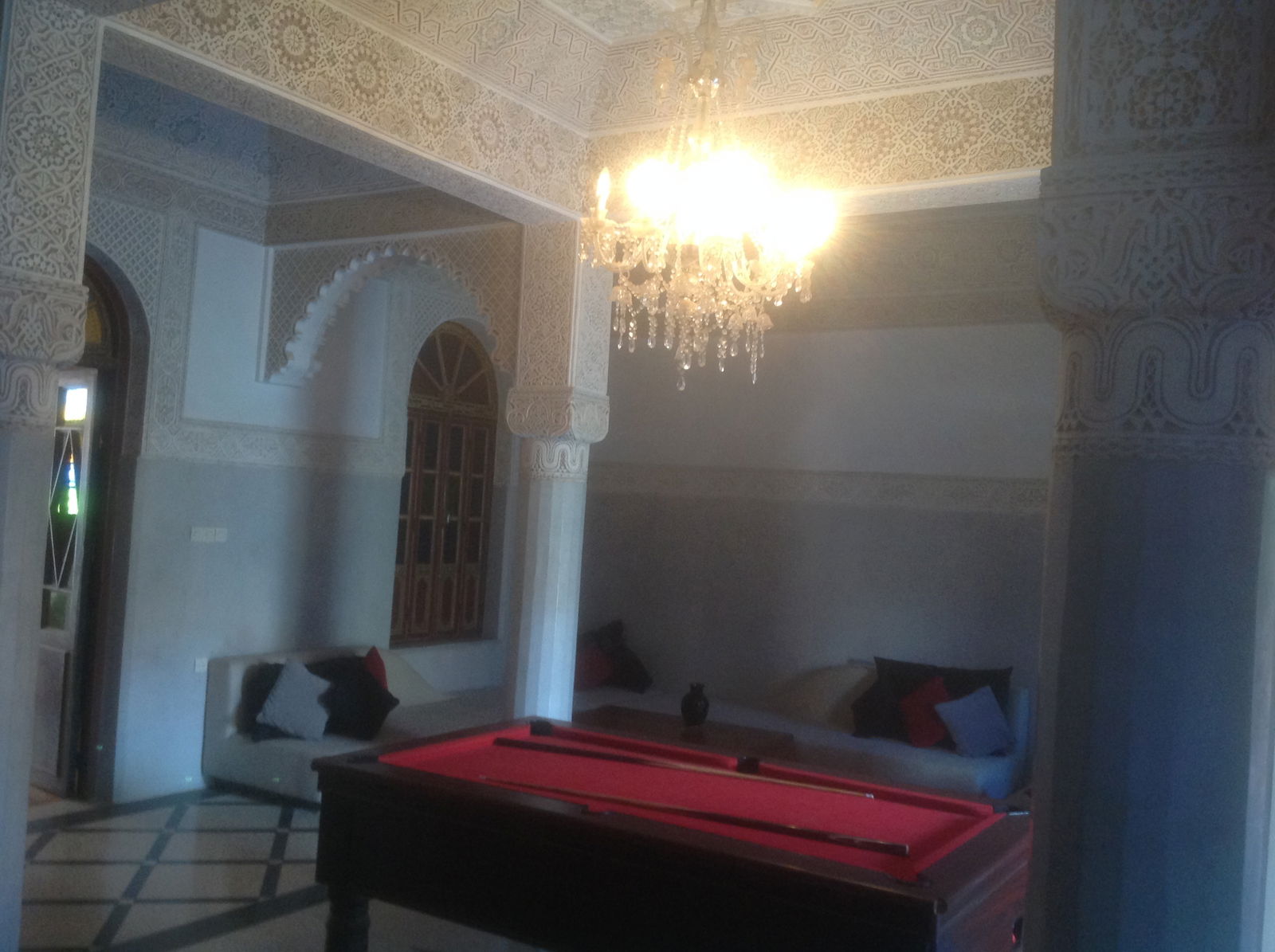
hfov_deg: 52.7
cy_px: 476
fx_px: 1287
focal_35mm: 35
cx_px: 638
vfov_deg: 40.6
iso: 160
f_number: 2.4
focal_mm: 4.28
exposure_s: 1/15
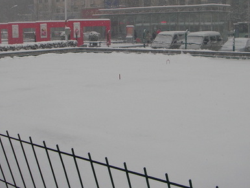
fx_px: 426
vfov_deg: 24.8
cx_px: 133
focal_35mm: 59
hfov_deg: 32.7
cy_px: 67
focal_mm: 6.3
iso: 50
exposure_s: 1/336
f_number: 3.3
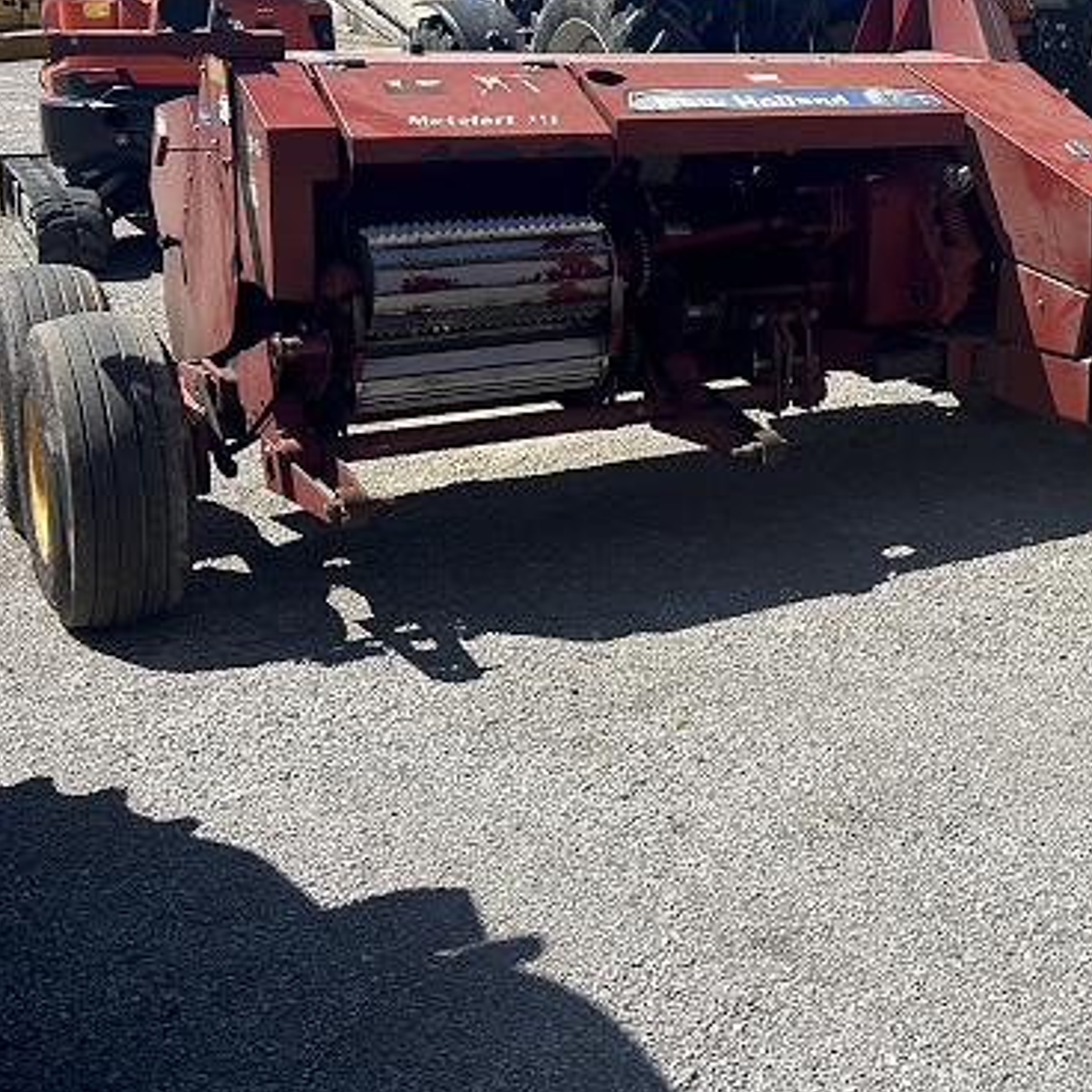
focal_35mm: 50
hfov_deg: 31.1
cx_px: 1134
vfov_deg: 33.2
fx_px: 1785
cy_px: 246
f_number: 1.5
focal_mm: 5.7
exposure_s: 1/4630
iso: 50
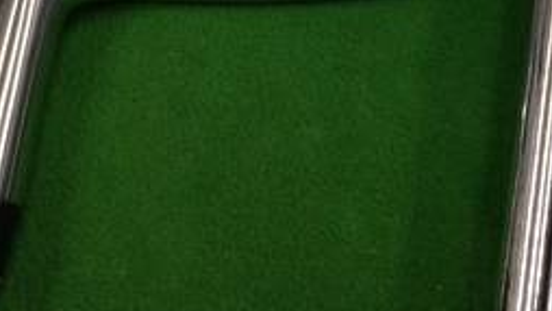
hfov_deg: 24.2
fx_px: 1244
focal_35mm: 85
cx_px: 515
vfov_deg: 13.3
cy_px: -176
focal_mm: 3.3
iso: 50
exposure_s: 1/30
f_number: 2.4
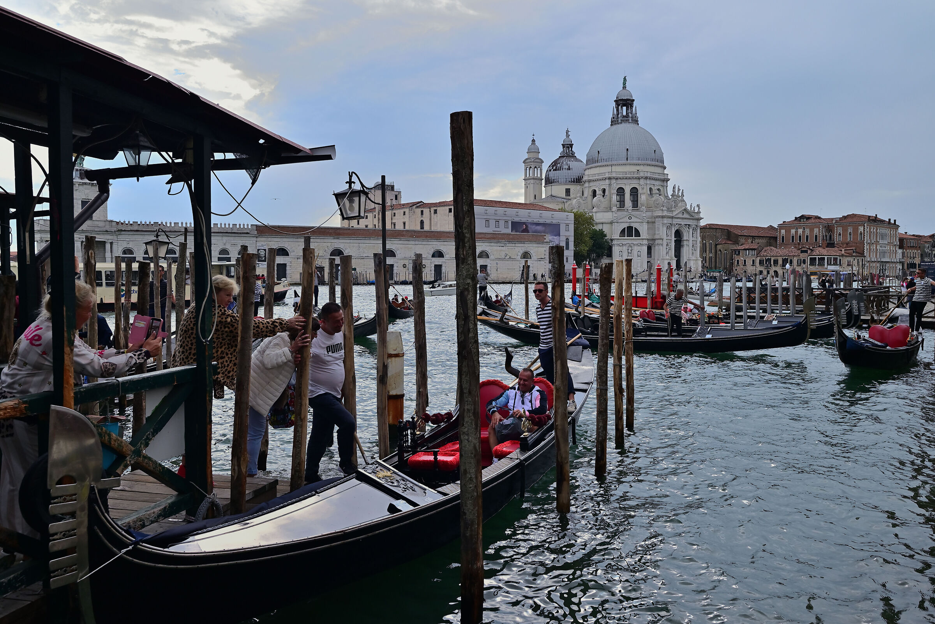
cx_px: 468
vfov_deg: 43.6
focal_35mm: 30
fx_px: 779
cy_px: 312
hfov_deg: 61.9
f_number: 7.1
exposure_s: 1/320
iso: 320
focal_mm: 30
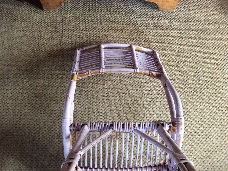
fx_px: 210
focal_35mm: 32
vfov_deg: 44.1
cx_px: 114
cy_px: 86
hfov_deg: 56.9
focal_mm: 3.3
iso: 250
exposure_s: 1/20
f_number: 2.4
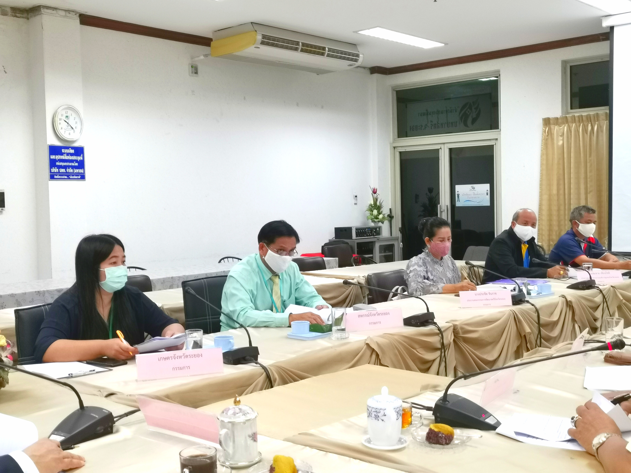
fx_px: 766
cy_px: 236
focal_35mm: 42
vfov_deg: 34.3
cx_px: 316
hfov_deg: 44.8
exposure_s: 1/100
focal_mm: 5.58
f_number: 1.8
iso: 320
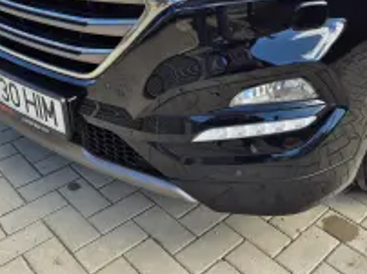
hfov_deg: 45.7
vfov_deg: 33.5
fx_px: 434
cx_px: 213
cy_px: 36
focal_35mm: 41
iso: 25
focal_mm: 5.4
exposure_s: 1/516
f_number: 1.8
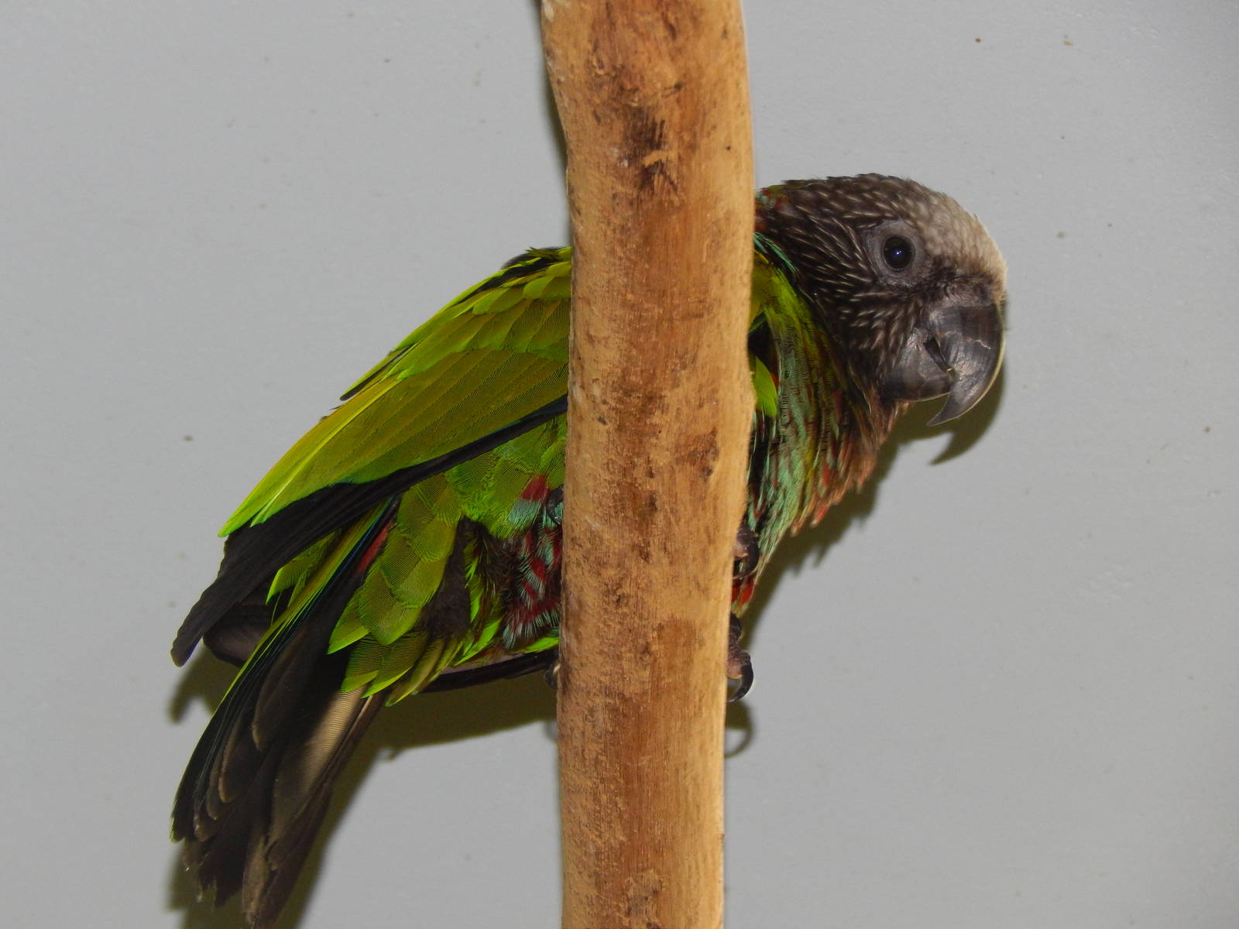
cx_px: 620
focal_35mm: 350
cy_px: 464
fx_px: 12527
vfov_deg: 4.2
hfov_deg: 5.7
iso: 400
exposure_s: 1/60
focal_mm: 62.2
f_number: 5.7
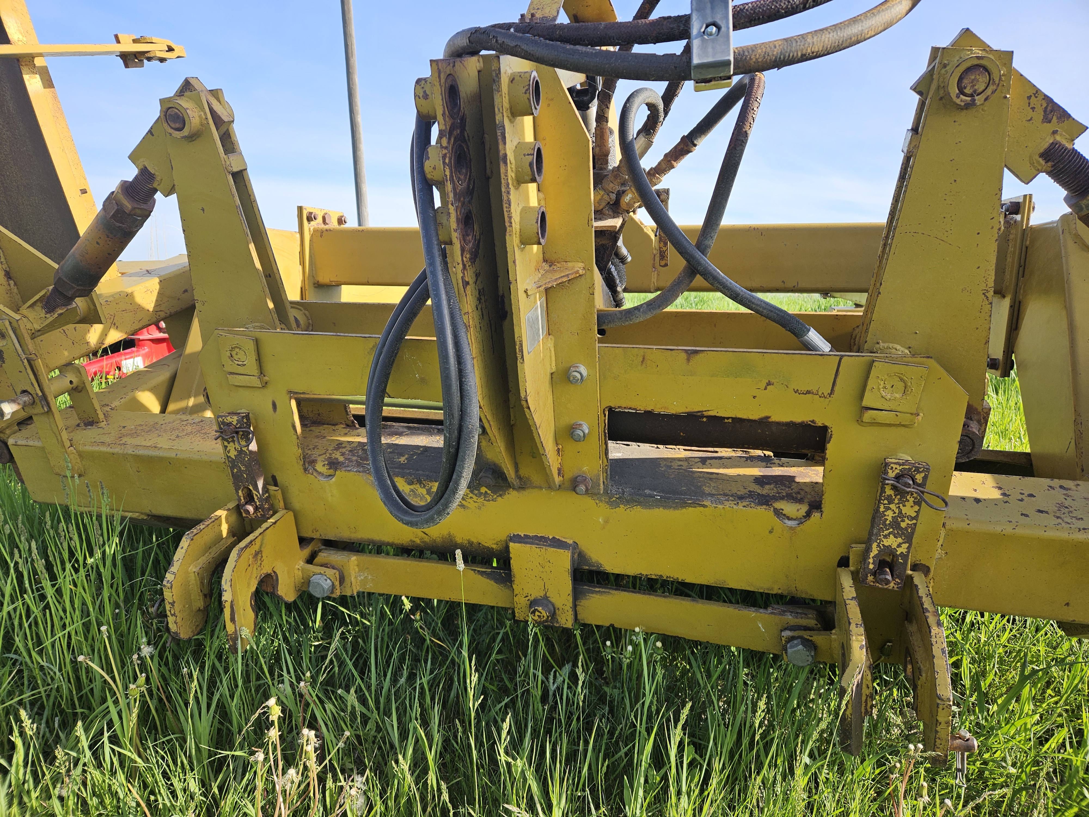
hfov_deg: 73.9
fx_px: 724
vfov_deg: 58.9
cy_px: 408
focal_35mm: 23
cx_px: 544
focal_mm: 5.4
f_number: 1.8
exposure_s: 1/603
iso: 25
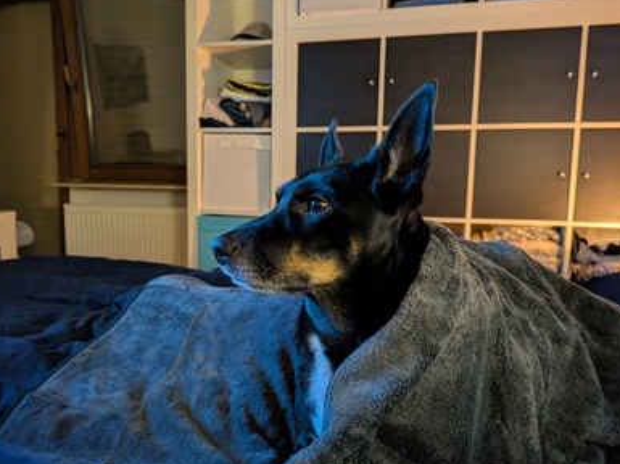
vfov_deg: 53.0
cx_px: 308
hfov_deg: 67.4
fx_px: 465
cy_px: 237
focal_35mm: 26
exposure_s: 1/16.7
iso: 986
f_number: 1.89
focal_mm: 5.43
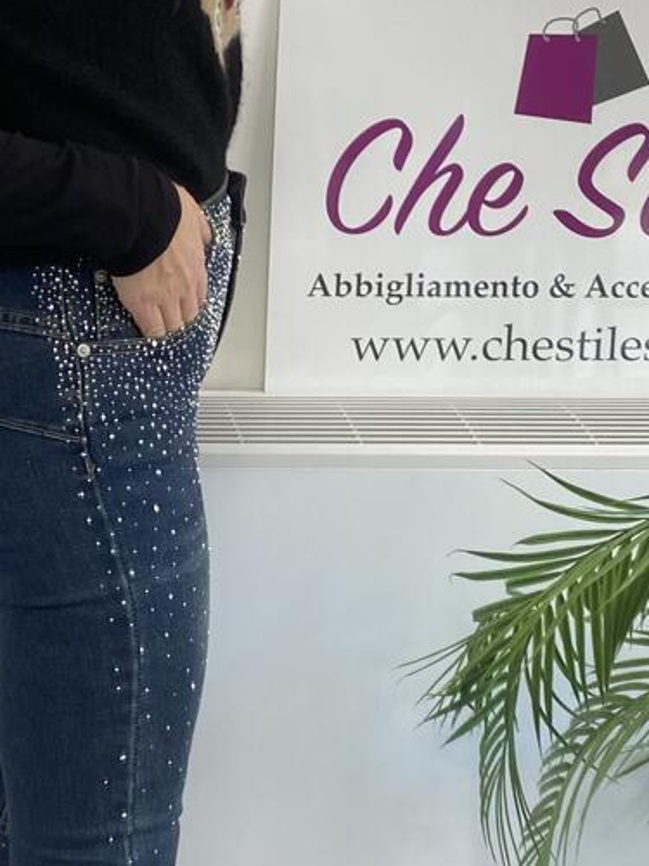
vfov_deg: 25.0
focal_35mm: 78
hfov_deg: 18.8
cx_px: 157
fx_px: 1950
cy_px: 346
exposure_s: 1/100
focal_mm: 4.25
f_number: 1.8
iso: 125
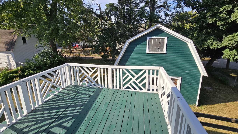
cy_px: 57
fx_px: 95
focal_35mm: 15
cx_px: 117
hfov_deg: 103.0
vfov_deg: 70.1
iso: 50
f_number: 2.2
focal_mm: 2.2
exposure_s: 1/1476
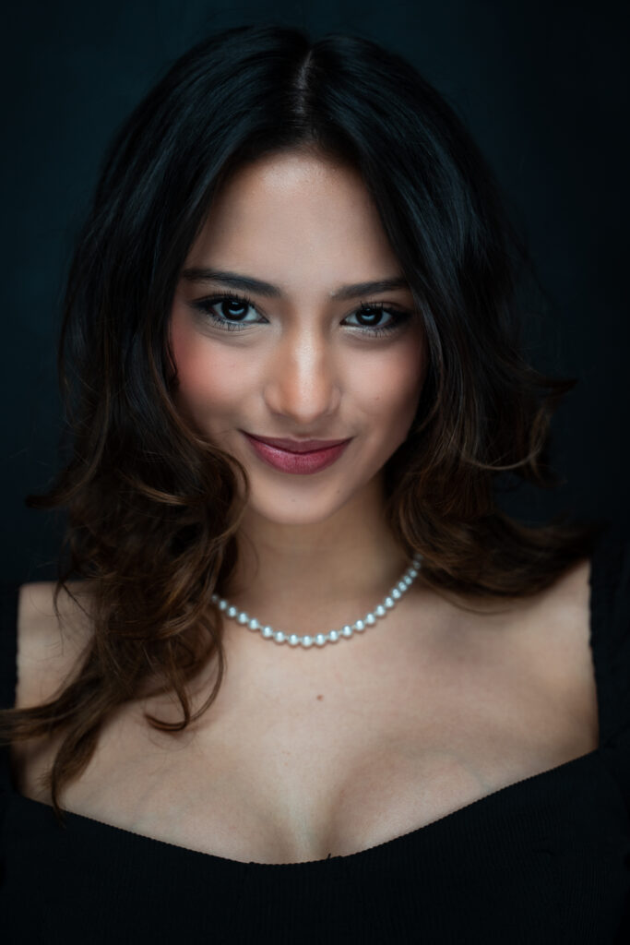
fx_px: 1496
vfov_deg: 35.0
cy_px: 472
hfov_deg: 23.8
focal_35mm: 57
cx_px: 315
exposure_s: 1/200
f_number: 3.2
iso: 160
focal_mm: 57
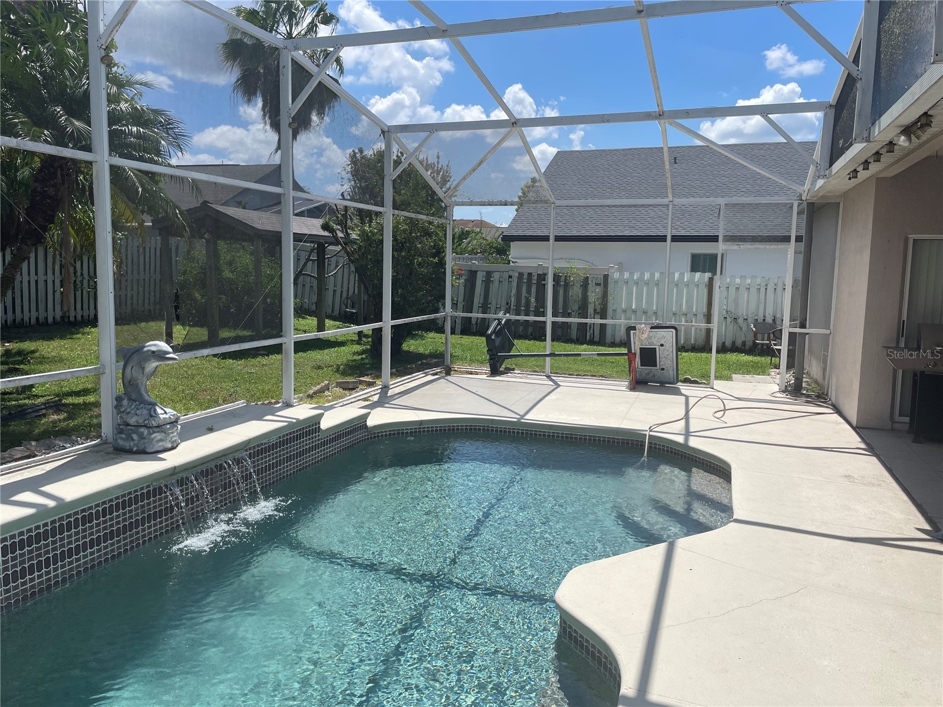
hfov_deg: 67.3
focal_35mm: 26
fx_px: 708
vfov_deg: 53.1
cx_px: 472
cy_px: 354
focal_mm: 4.2
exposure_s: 1/5051
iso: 32
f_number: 1.6
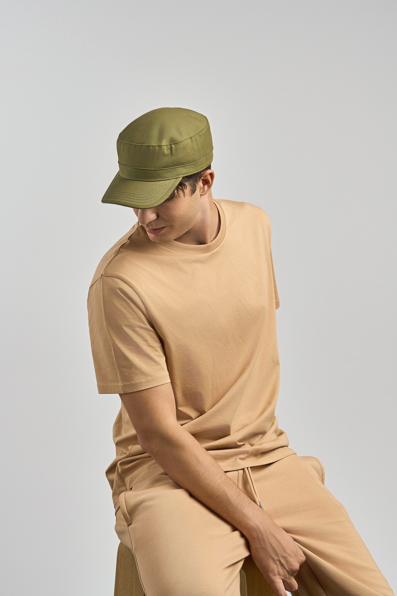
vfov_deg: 27.0
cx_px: 198
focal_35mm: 75
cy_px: 298
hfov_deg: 18.2
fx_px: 1241
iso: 320
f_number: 9
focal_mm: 50
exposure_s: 1/160
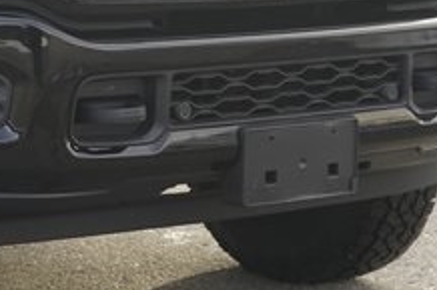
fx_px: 1710
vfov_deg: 9.5
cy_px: -95
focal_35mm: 141
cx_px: -94
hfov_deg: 14.1
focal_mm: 30
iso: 500
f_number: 3.5
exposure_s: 1/800
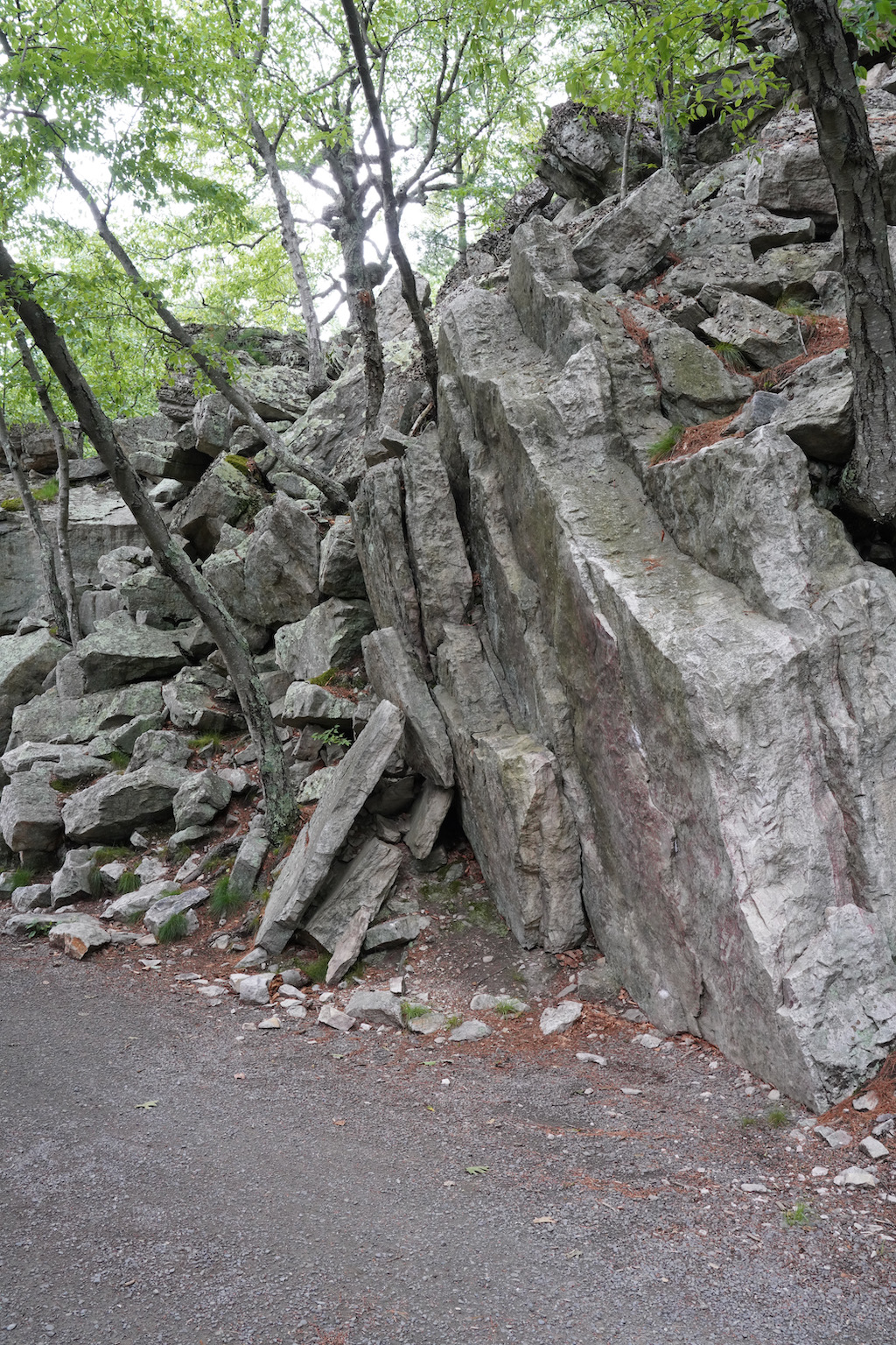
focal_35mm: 30
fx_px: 1120
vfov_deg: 61.9
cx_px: 448
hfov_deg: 43.6
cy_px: 672
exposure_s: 1/100
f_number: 10
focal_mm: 30
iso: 3200
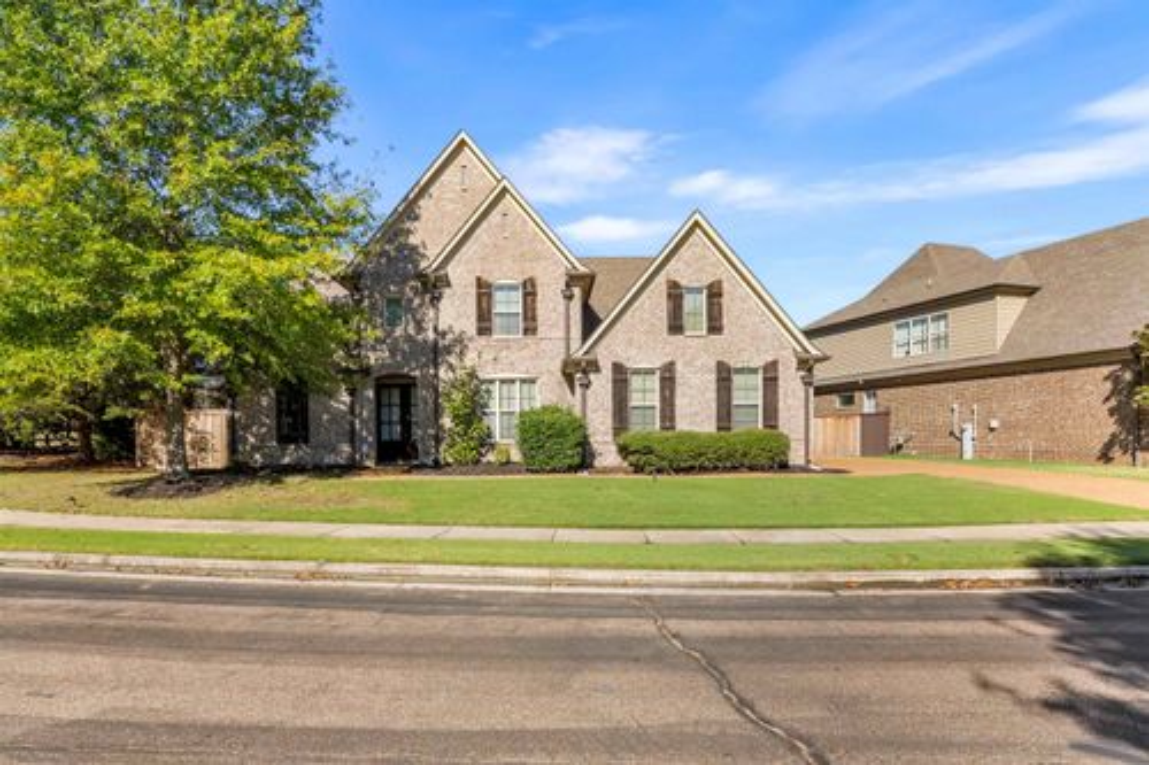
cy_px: 382
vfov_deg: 61.9
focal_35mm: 20
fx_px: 638
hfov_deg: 84.0
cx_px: 574
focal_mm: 20
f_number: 14
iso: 80
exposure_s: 1/30
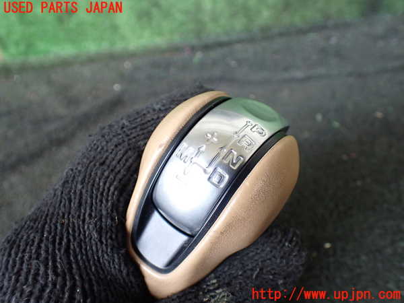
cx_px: 202
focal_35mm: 30
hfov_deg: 60.0
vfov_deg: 46.8
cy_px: 152
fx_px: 350
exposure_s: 1/125
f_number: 2.3
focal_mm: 5.4
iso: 320
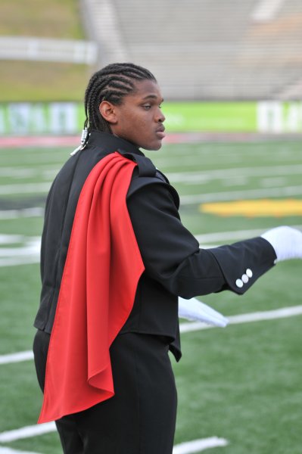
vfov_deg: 15.9
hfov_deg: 10.6
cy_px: 227
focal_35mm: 129
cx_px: 151
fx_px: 1626
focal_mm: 86
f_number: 2.8
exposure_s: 1/250
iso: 200
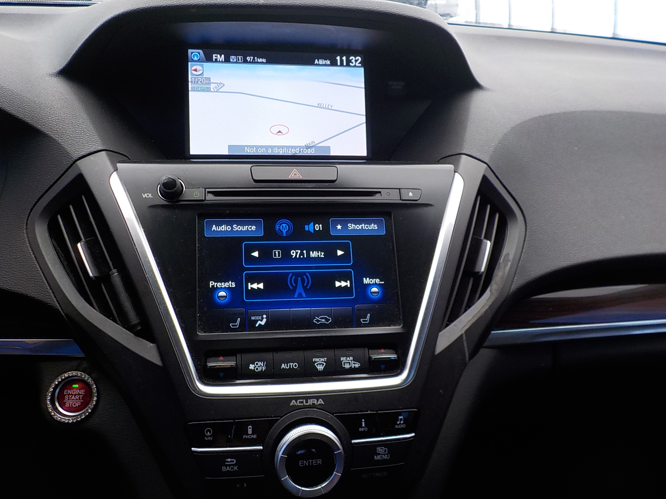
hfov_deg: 60.0
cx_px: 333
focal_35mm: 30
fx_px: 577
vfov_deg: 46.8
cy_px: 250
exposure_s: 1/40
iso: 125
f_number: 3.3
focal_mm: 4.1
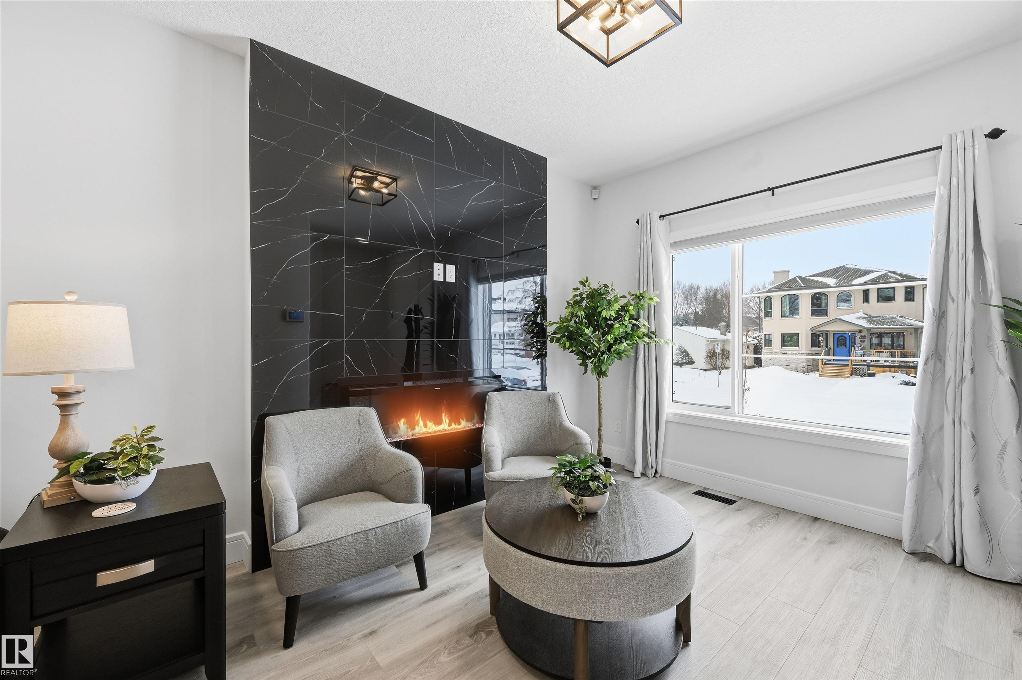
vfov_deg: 81.1
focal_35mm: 14
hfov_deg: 104.3
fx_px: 397
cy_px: 340
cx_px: 511
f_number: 8
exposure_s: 1/100
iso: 100
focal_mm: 14
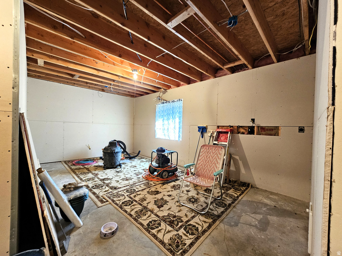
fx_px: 128
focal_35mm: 13
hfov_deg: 106.2
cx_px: 171
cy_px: 128
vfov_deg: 89.9
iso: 320
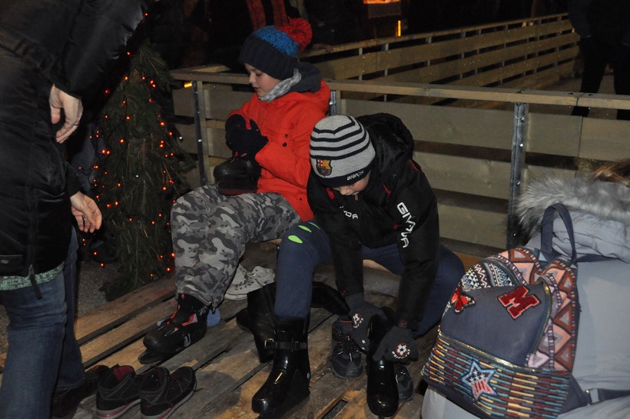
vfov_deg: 36.8
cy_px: 210
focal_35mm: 36
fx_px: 629
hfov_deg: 53.2
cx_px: 315
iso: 3200
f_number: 5
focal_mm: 24
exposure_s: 1/80
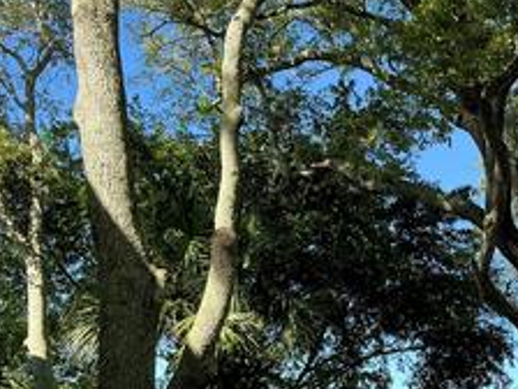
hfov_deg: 36.7
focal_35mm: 50
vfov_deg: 28.7
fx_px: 748
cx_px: 423
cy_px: 294
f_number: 1.8
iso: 25
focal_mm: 3
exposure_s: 1/486
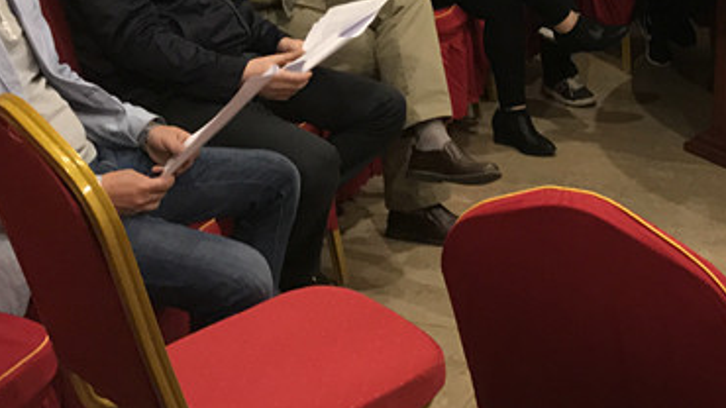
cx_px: 714
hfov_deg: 29.9
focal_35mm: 66
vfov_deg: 17.2
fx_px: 1270
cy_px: -112
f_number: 1.8
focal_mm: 3.99
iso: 200
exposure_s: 1/20
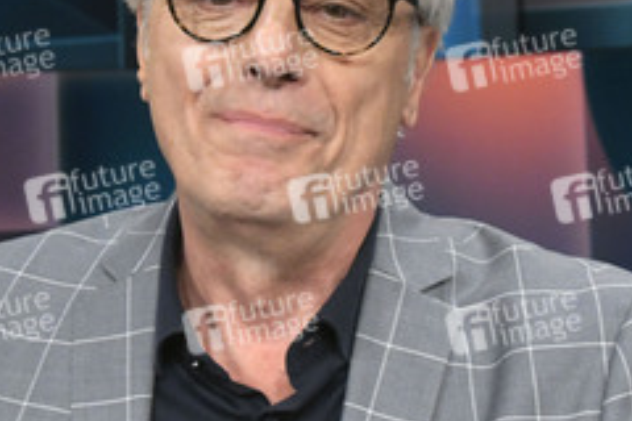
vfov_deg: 22.5
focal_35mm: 60
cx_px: 286
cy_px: 126
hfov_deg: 33.4
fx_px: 1053
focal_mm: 32
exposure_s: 1/200
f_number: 5.6
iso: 2000
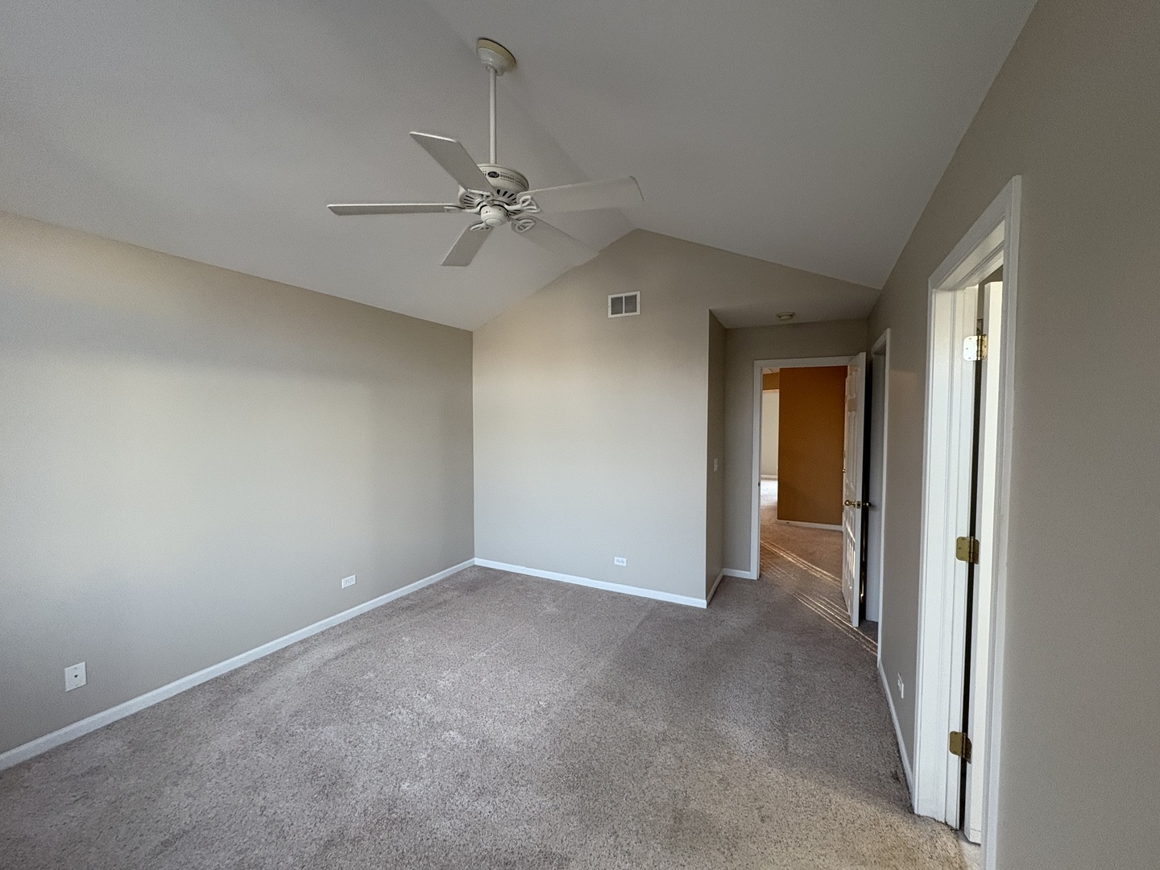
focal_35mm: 14
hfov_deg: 102.1
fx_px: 469
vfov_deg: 85.7
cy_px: 435
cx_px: 580
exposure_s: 1/60
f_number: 2.2
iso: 320
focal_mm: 2.22
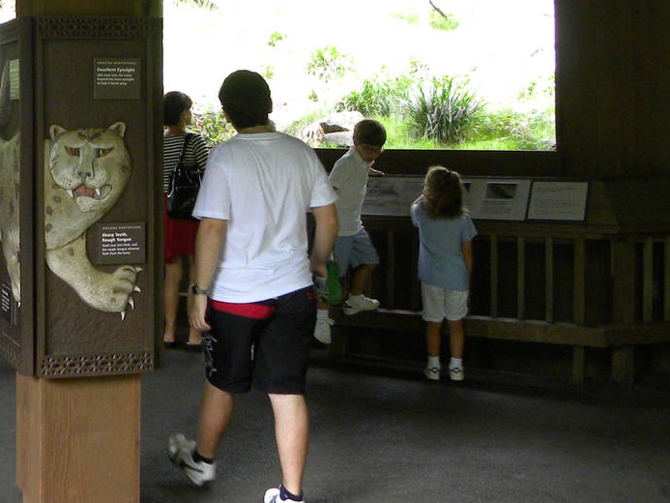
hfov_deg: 29.3
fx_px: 1162
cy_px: 74
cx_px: -53
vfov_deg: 23.9
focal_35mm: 60
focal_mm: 4.6
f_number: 2.8
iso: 166
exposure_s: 1/61.6
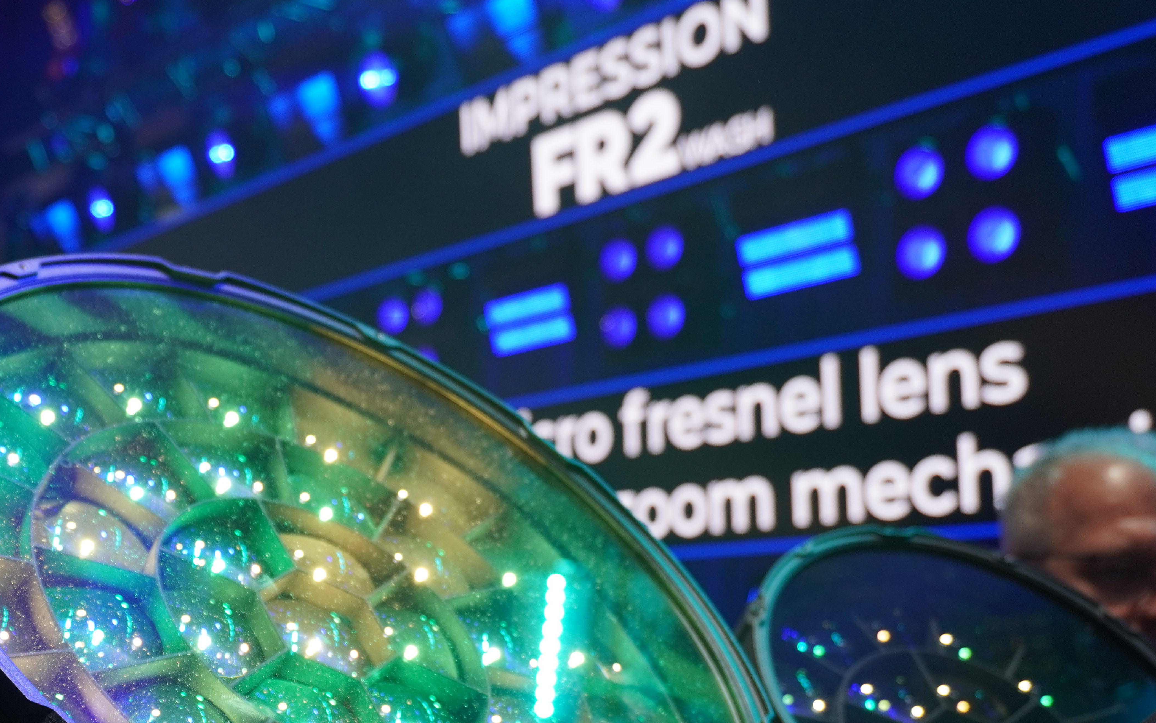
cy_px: 524
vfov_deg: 23.5
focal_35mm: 55
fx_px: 1724
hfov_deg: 36.5
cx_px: 345
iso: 500
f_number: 4.5
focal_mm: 25
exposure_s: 1/160
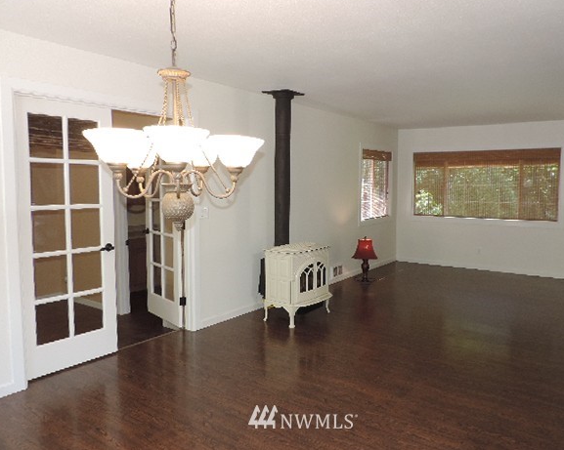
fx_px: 434
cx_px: 303
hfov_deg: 66.0
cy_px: 220
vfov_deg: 54.9
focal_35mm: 26
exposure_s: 1/40
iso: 200
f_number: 3
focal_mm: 4.3
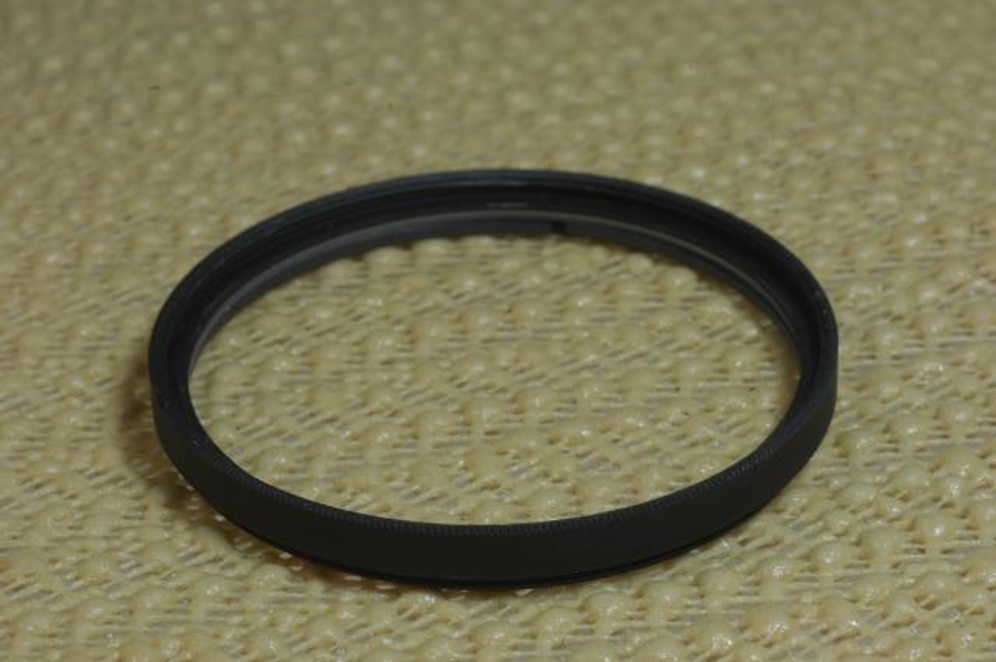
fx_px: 2280
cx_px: 498
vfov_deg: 16.5
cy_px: 331
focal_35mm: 82
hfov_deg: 24.6
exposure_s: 1/2
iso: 100
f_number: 16
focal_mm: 55
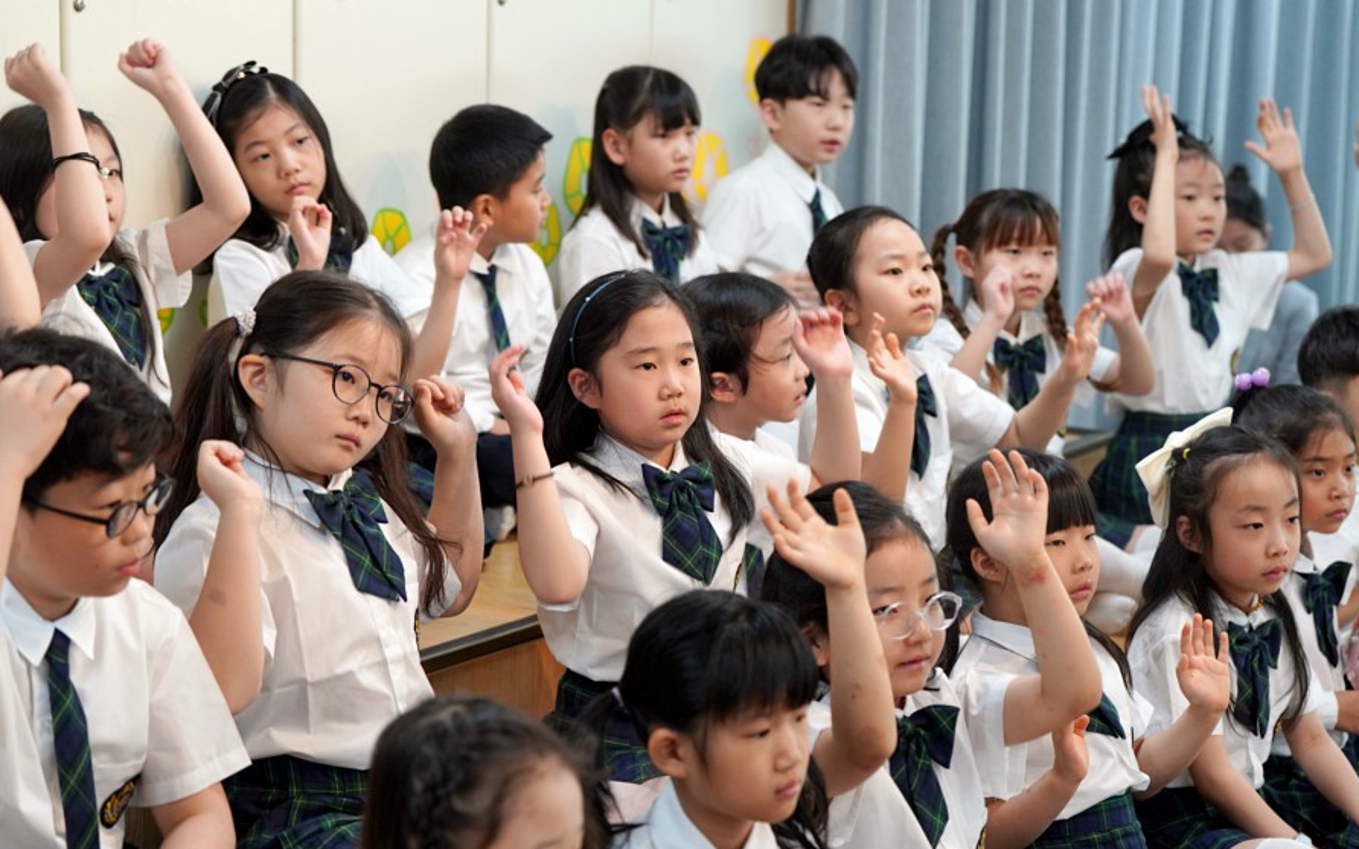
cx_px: 684
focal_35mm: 72
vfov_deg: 18.1
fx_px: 2666
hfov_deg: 28.6
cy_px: 415
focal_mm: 70
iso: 1250
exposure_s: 1/160
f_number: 4
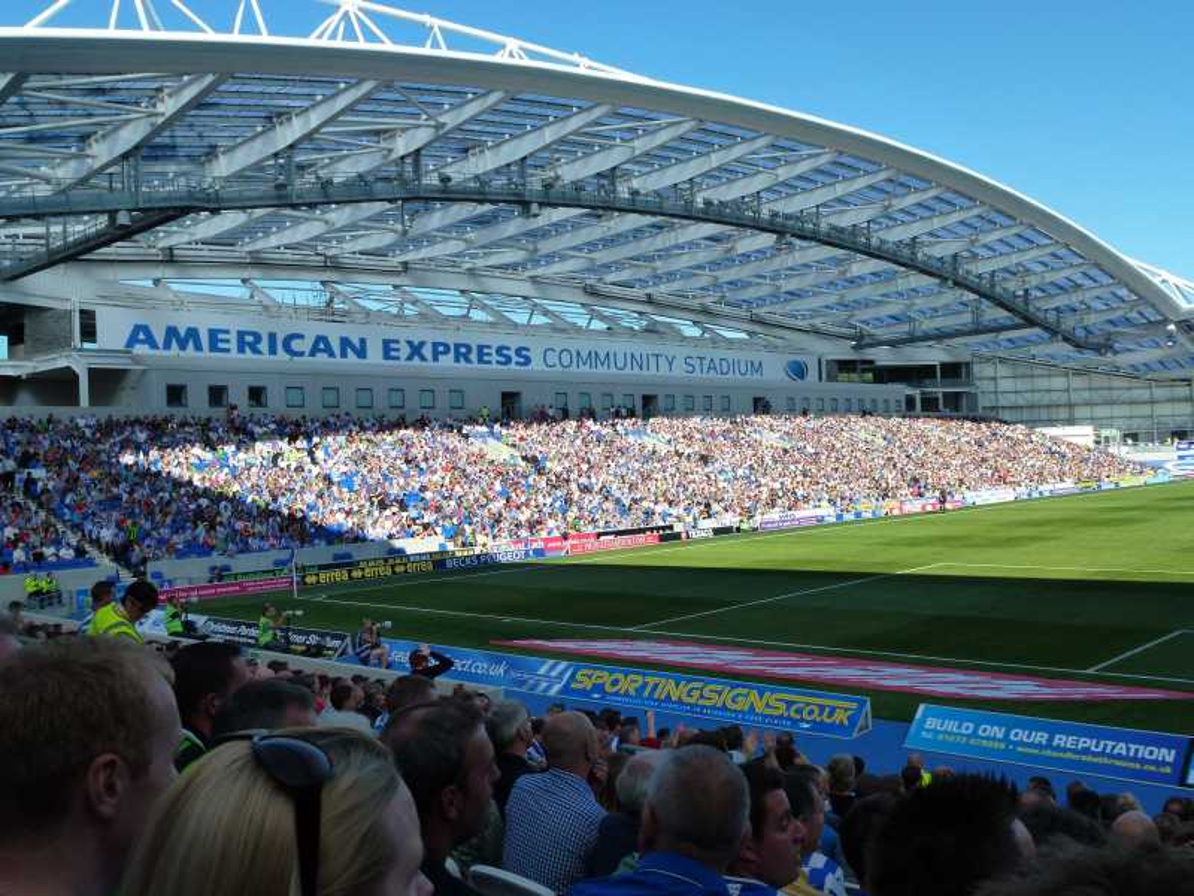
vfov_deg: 42.9
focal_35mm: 33
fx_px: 1138
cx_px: 597
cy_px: 448
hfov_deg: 55.4
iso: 160
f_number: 4
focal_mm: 5.9
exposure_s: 1/640
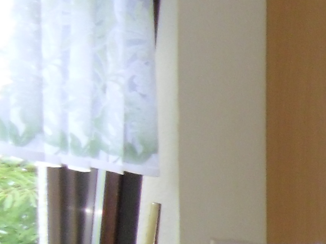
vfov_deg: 11.6
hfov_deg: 13.1
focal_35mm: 124
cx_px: 714
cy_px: 327
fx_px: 1168
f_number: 3.2
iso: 200
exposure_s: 1/60
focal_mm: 4.9
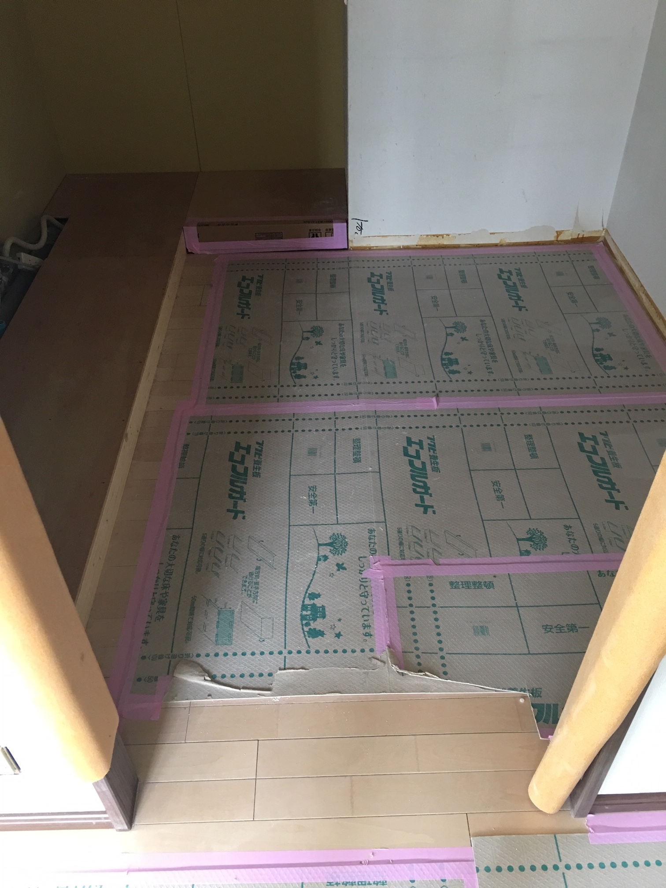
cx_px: 333
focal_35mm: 29
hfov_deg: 48.2
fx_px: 744
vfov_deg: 61.7
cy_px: 444
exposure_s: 1/10
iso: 100
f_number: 2.2
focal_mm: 4.15
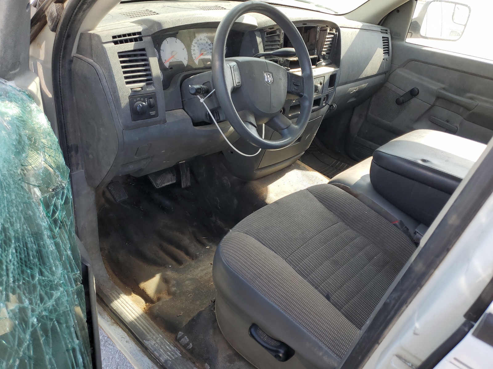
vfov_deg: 53.1
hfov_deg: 67.3
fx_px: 370
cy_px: 184
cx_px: 246
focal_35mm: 26
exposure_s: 1/400
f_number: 1.5
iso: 50
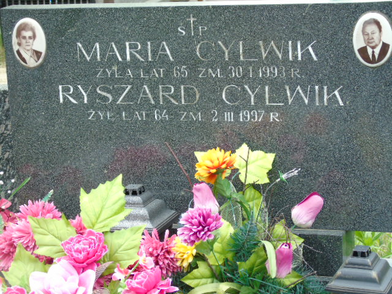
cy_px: 147
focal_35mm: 108
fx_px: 1223
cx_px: 196
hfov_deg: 18.2
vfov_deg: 13.7
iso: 80
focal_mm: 19
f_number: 4.4
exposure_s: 1/60
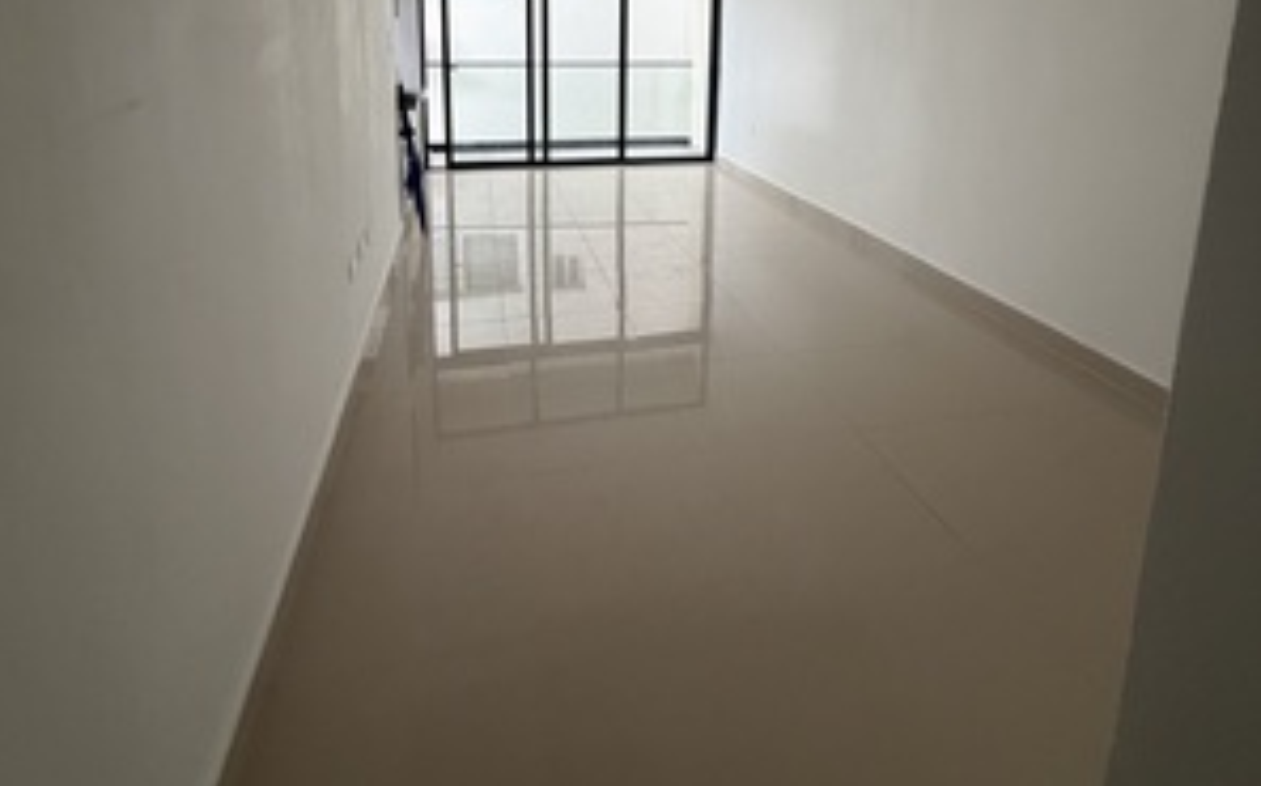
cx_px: 628
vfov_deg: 55.1
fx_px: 687
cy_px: 149
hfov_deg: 85.1
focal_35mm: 20
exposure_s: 1/60
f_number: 2.2
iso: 320
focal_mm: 2.22
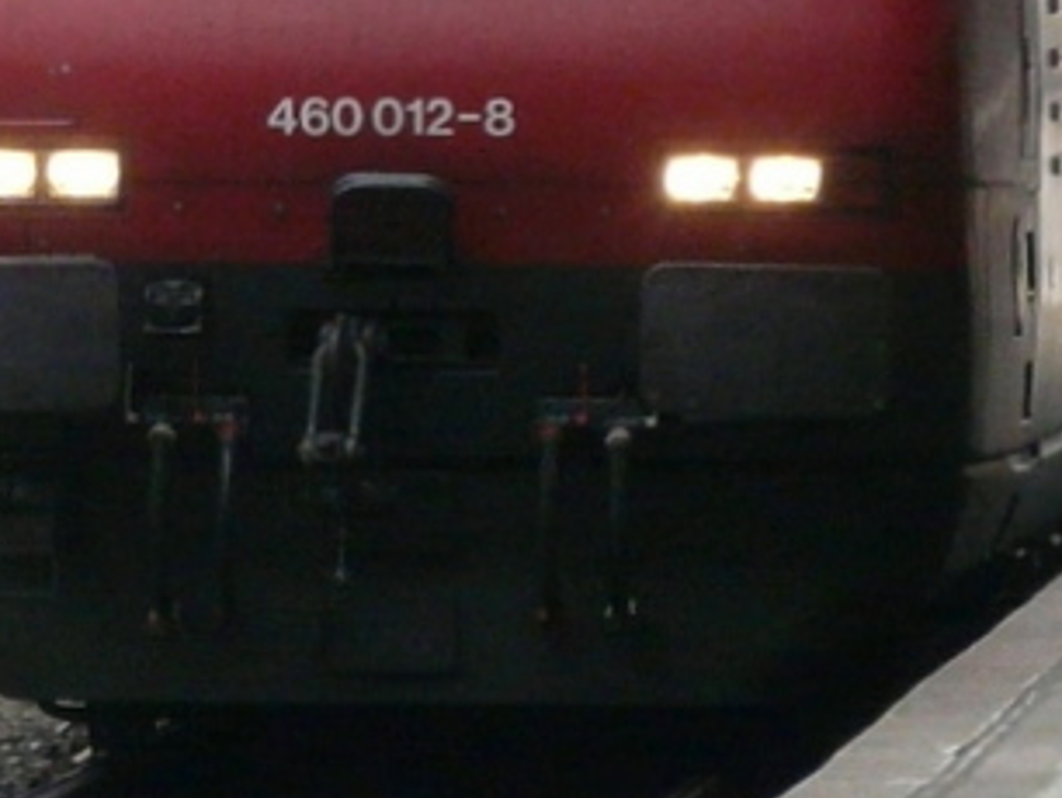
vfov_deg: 2.0
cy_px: -262
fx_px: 22291
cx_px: 614
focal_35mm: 726
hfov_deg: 2.7
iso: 320
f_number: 3.6
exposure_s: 1/320
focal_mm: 36.5
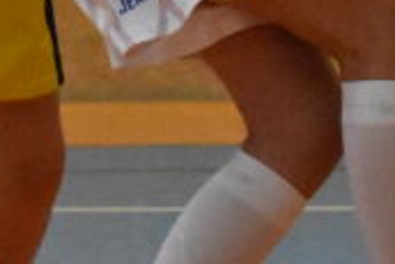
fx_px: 6852
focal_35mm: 624
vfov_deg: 2.2
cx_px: -73
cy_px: -366
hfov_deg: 3.3
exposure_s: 1/800
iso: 10000
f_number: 4.5
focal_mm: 70
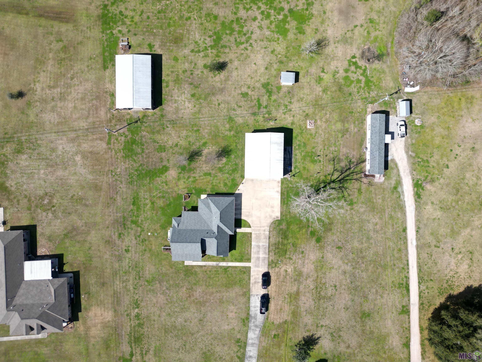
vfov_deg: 56.8
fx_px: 334
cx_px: 241
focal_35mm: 24
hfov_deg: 71.6
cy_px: 181
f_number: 1.7
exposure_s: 1/2500
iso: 110
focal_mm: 6.72
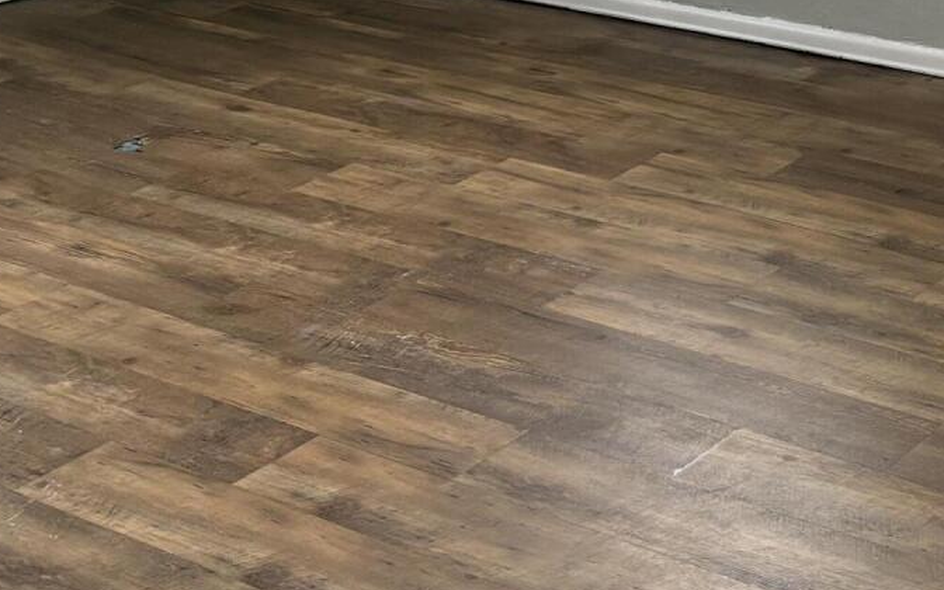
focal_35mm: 82
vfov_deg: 15.2
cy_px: -155
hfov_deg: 24.6
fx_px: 2110
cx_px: 808
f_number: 1.6
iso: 160
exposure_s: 1/120
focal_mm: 5.96
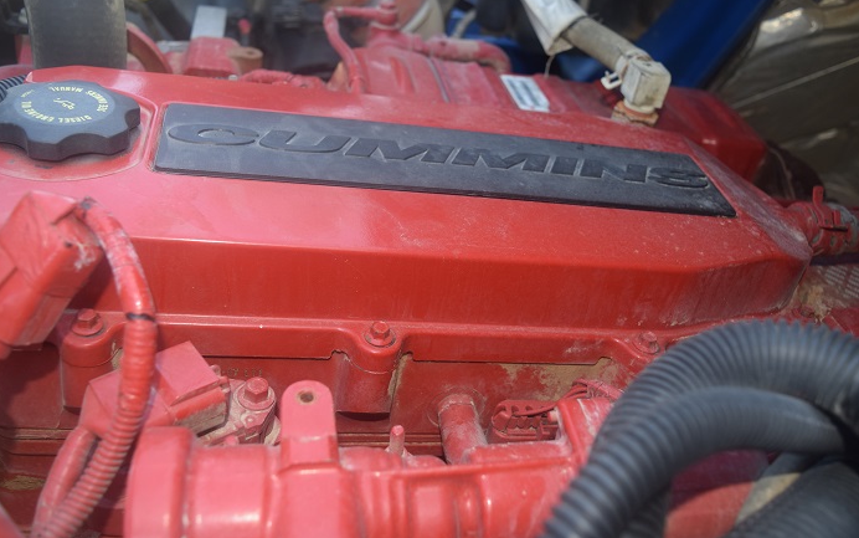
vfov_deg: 37.3
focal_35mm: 34
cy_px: 257
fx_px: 796
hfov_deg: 56.7
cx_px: 428
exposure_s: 1/125
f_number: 5.6
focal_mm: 22
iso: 250
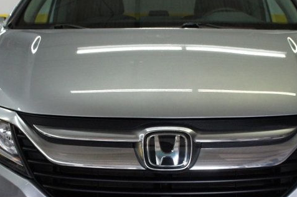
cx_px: 153
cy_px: 138
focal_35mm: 58
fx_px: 478
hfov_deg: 34.5
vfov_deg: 23.2
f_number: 4.5
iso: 1250
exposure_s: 1/250
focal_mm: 18
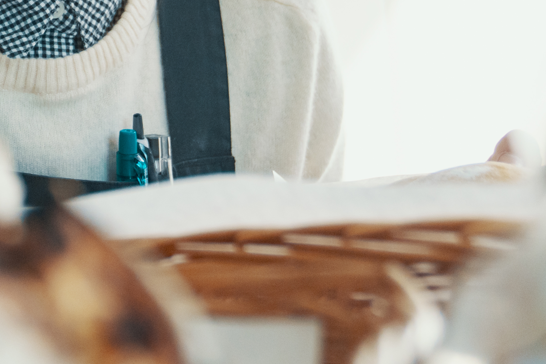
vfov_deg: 9.5
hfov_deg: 13.6
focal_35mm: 141
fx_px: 2138
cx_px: -285
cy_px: -121
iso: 800
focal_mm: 39
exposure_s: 1/1000
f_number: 2.8
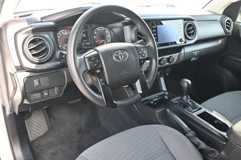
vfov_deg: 41.7
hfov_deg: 59.5
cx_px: 120
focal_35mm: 32
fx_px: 211
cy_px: 80
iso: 500
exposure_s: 1/125
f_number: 4
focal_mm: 21
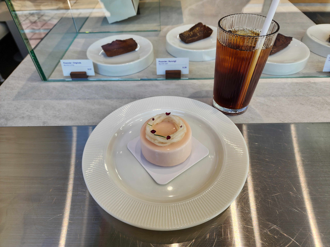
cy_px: 124
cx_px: 165
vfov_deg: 58.9
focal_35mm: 23
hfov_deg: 73.9
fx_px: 219
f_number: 1.8
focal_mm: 6.4
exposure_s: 1/180
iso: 25
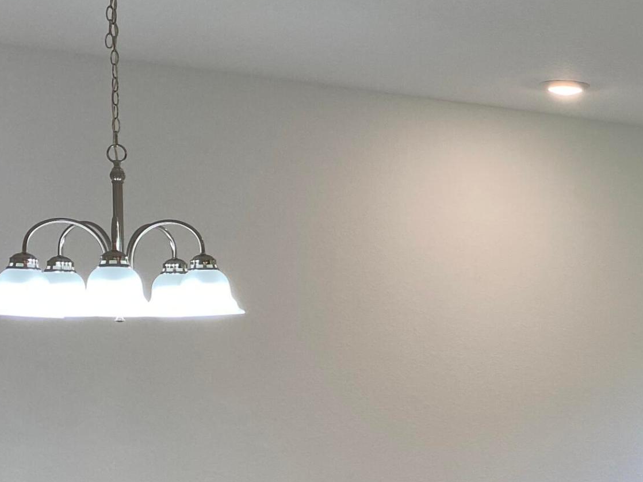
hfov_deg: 25.9
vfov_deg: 21.8
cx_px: 775
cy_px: 327
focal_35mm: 67
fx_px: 1244
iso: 64
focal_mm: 4.25
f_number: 1.8
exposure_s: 1/120
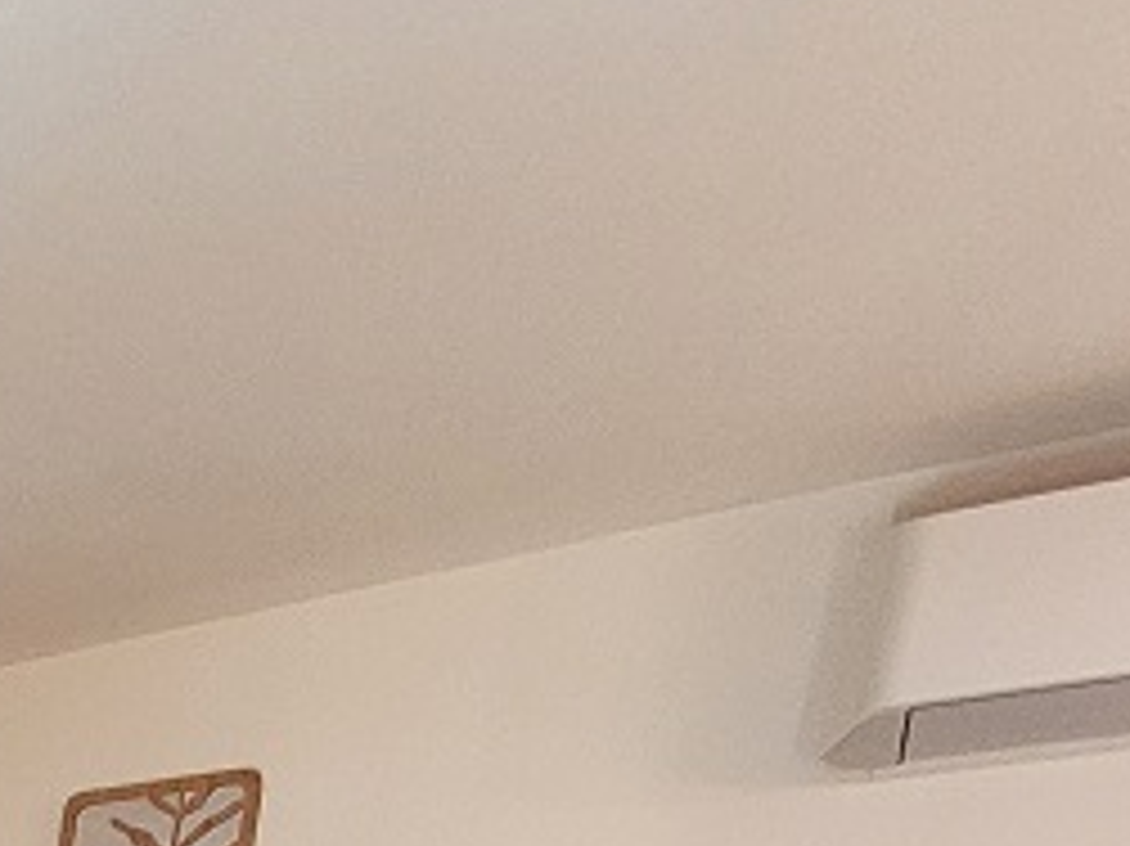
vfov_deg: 17.4
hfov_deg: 21.2
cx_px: -950
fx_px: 1827
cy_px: 1760
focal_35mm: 56
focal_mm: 1.74
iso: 400
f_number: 2.2
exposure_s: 1/50
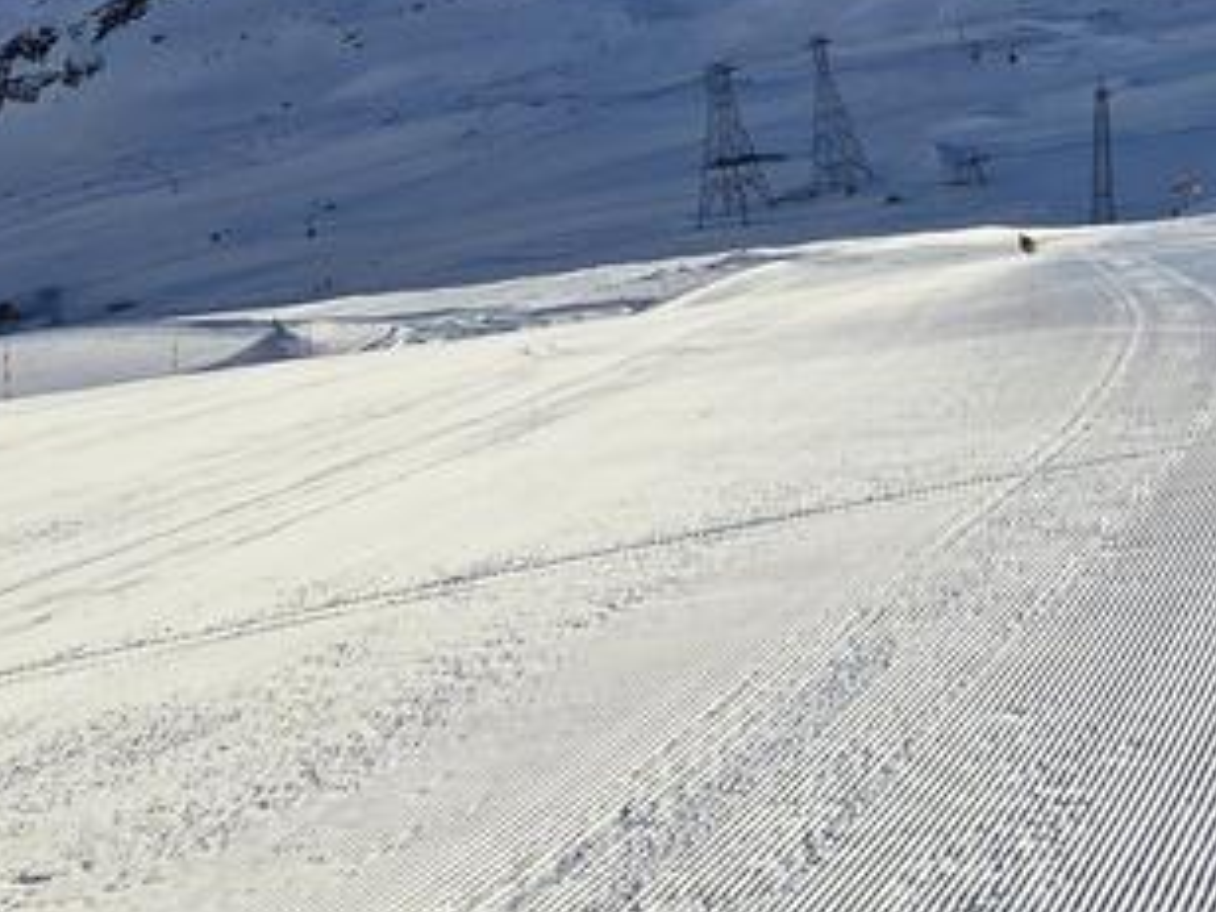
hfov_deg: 23.1
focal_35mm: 77
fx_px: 2705
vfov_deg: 18.0
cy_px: -235
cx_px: 1484
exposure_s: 1/1058
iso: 12
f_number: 1.7
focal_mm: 6.3
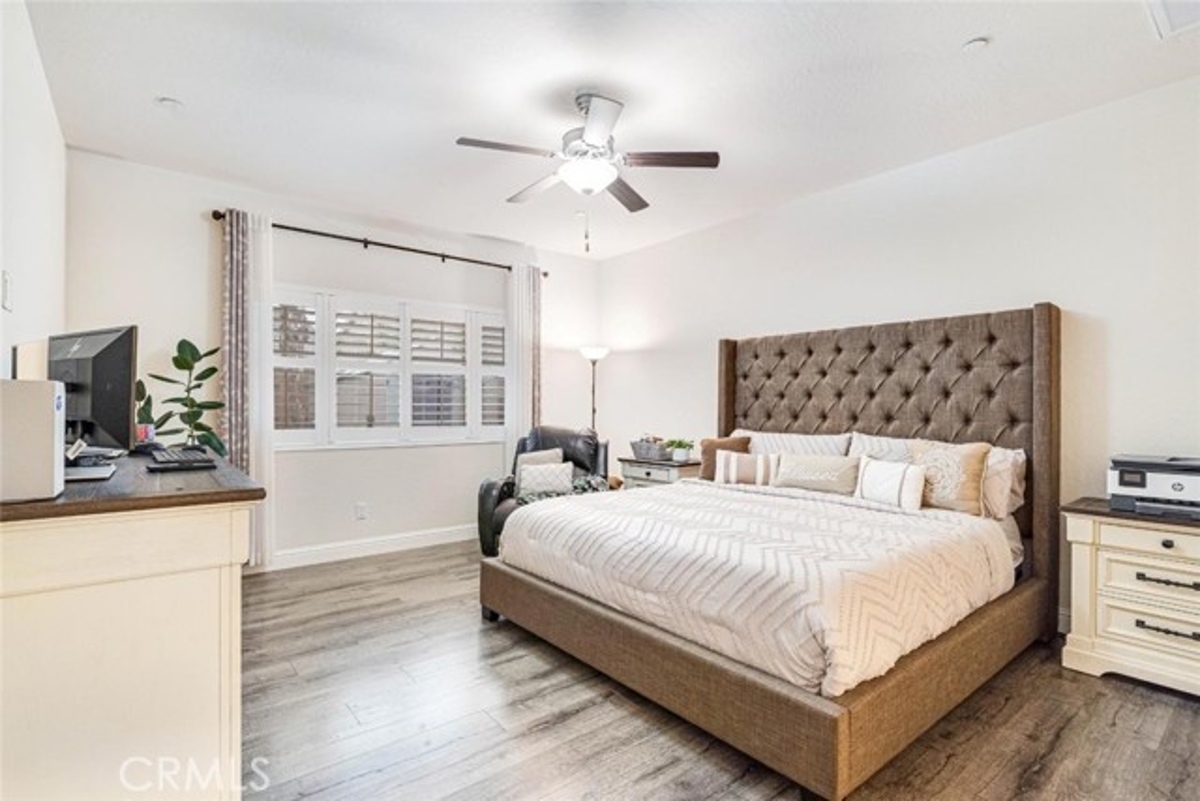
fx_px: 533
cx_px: 600
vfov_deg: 73.8
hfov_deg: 96.7
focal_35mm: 16
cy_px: 400
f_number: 11
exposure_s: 1.6
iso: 800
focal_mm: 16
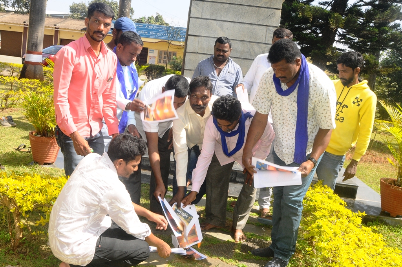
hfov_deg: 59.6
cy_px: 134
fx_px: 351
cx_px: 201
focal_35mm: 32
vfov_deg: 41.6
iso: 500
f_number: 14
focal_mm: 21
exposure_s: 1/125
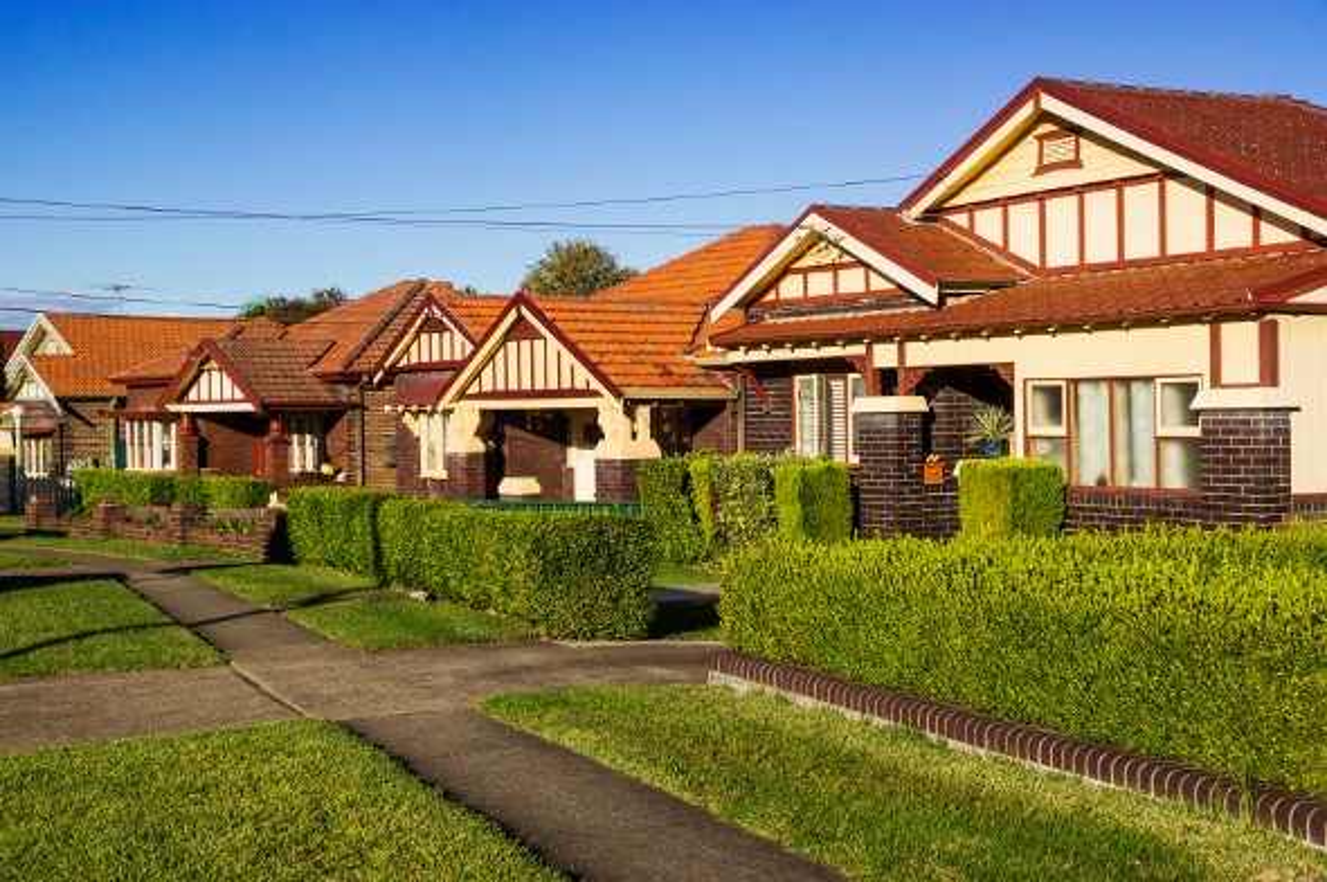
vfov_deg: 25.7
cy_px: 441
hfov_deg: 37.9
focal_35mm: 52
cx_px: 664
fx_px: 1933
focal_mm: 35
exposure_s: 1/200
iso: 100
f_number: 11
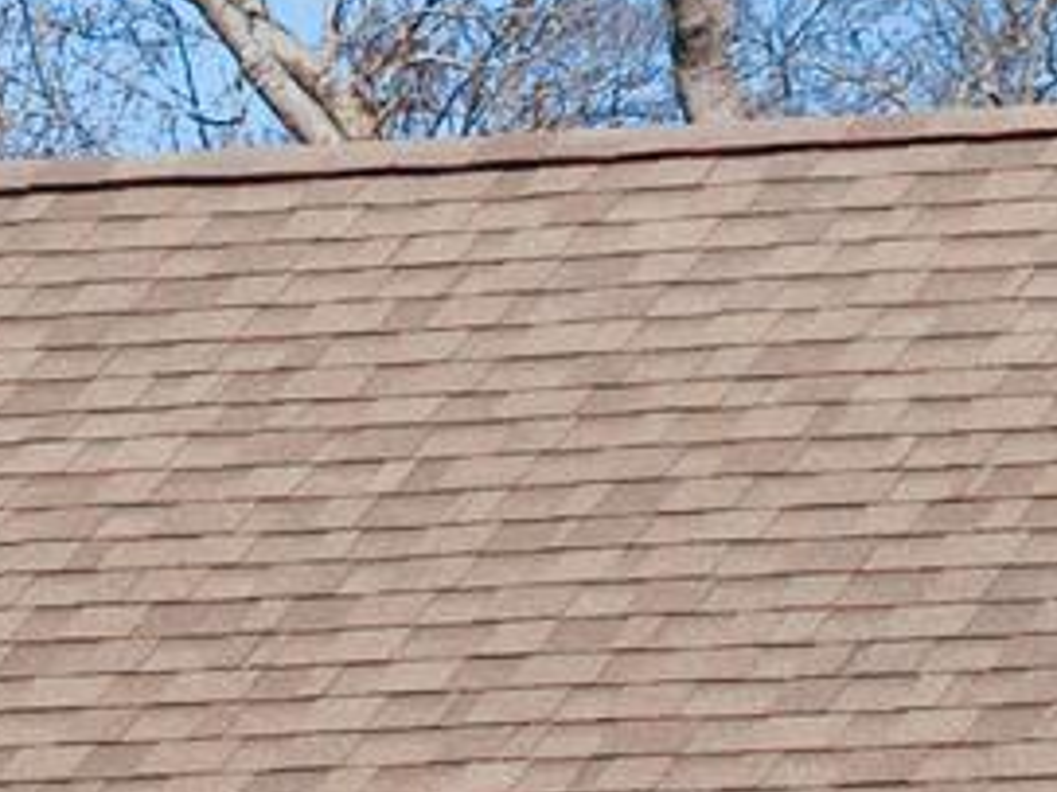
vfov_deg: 2.7
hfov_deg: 3.7
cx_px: 1843
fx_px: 16146
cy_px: 2871
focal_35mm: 529
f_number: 2.8
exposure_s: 1/1600
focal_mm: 19.35
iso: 100
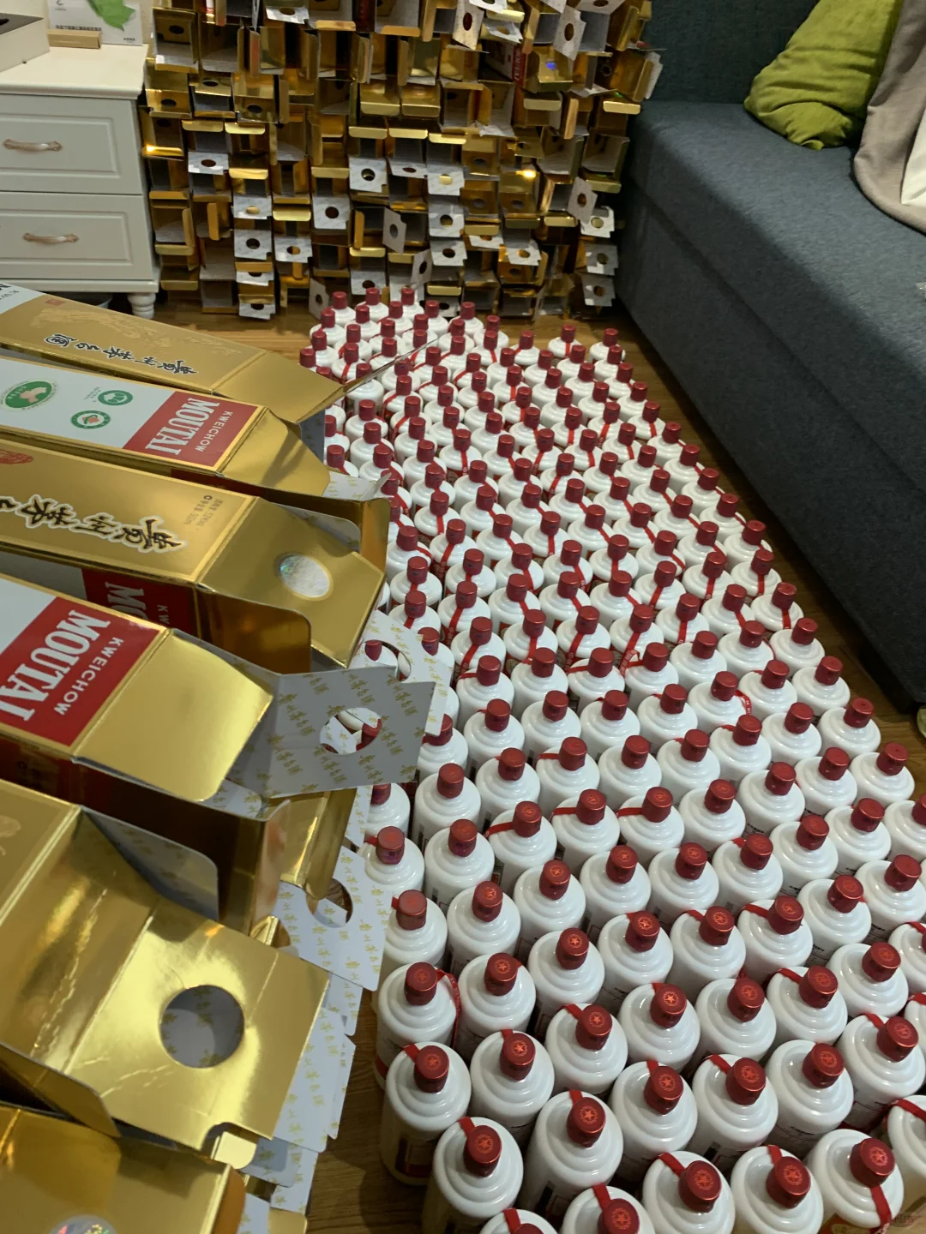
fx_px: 927
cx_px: 463
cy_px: 617
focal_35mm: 26
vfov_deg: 67.3
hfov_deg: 53.1
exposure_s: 1/50
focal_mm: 4.25
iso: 50
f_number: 1.8
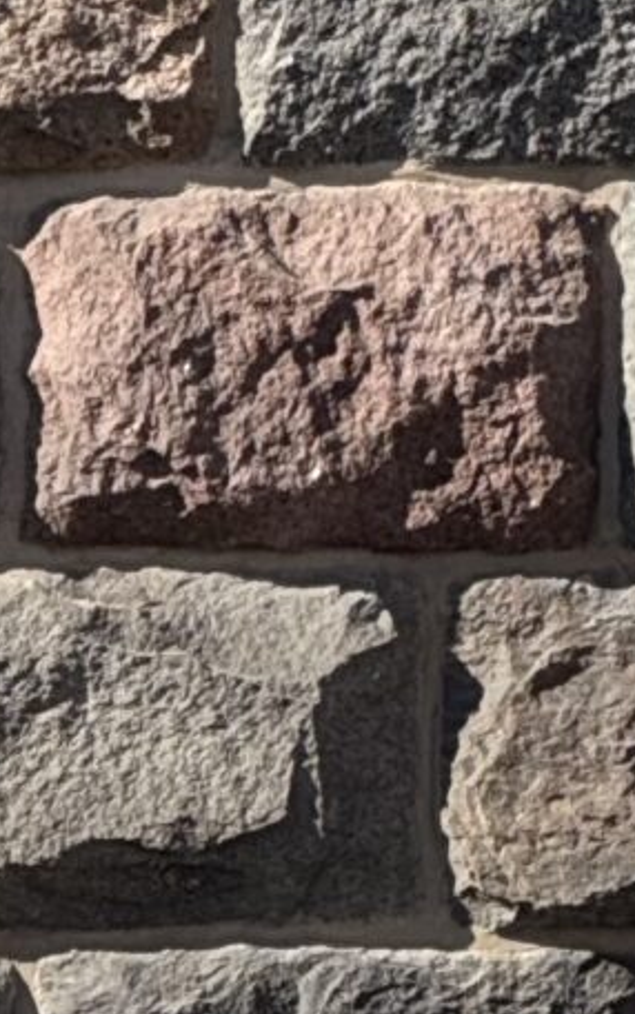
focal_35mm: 712
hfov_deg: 1.8
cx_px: -295
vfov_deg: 2.9
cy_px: -453
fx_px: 19696
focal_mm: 15.66
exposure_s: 1/728
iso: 64
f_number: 2.8
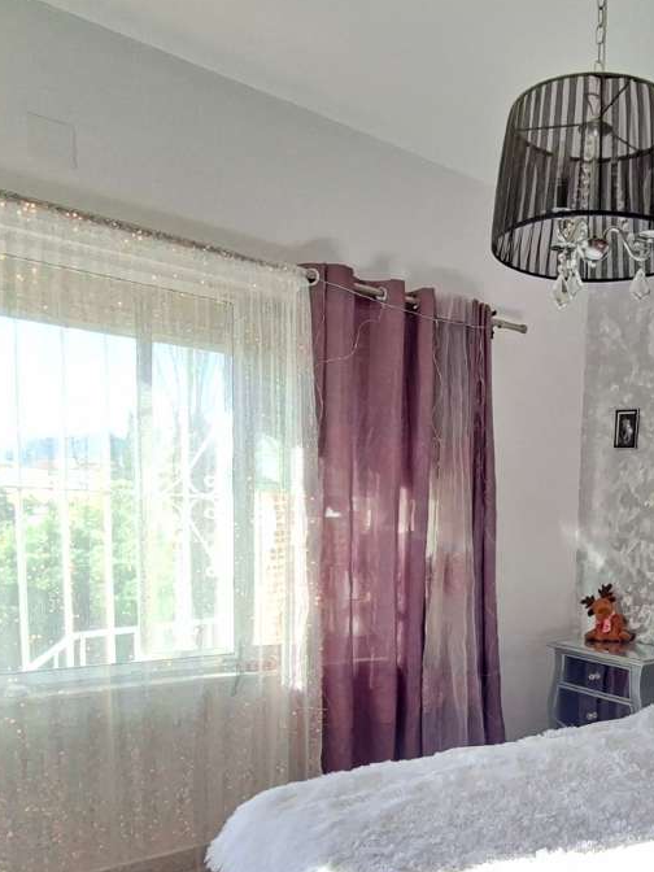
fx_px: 731
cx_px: 544
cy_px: 596
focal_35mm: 29
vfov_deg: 59.9
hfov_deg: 45.2
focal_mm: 1.74
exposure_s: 1/40
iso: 200
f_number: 2.2
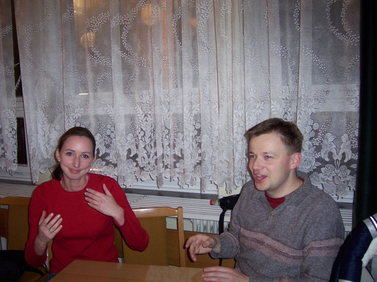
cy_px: 141
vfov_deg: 39.7
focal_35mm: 36
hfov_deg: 51.4
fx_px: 392
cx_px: 188
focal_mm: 6.2
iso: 125
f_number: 2.8
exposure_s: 1/60
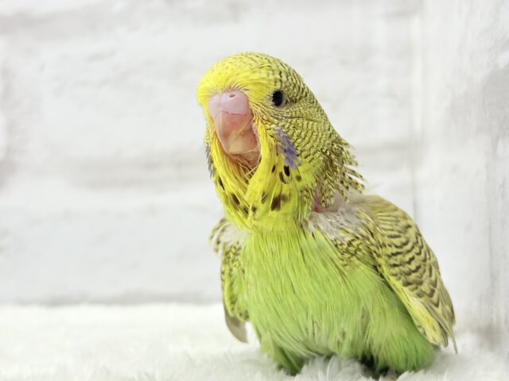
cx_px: 254
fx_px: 765
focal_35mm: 52
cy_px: 190
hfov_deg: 36.8
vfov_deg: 28.0
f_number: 1.6
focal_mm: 5.96
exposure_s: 1/100
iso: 80
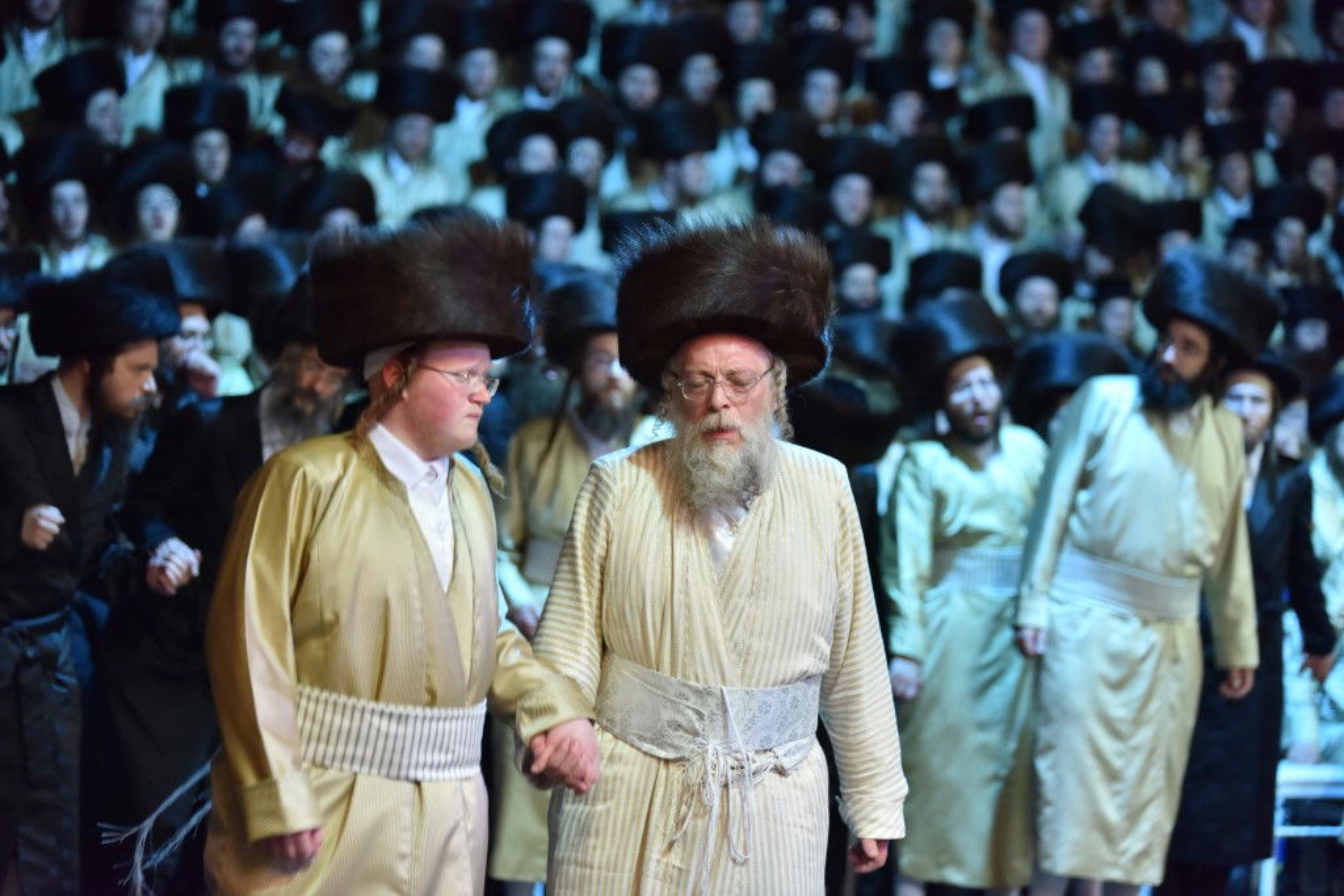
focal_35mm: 130
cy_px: 448
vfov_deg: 10.6
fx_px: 4854
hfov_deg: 15.8
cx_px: 672
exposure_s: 1/125
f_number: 2.8
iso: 2000
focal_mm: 130
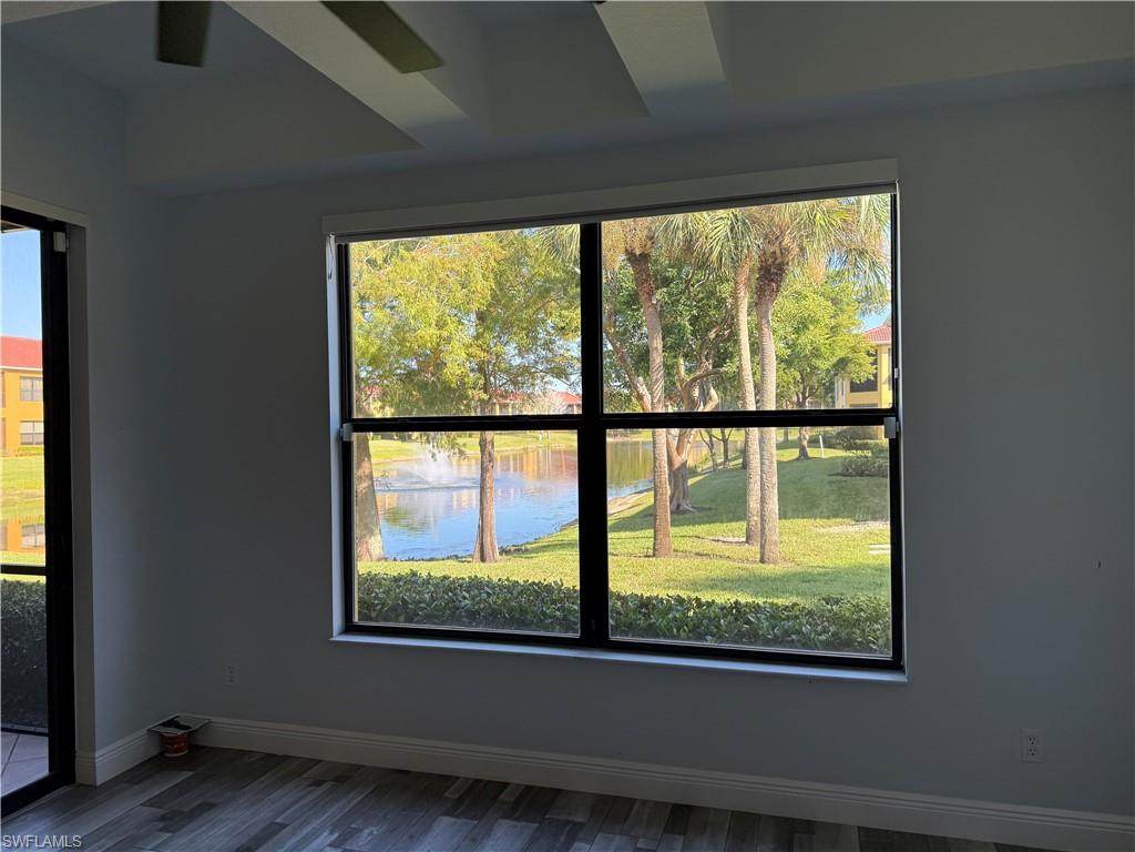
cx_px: 568
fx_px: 787
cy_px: 426
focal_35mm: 24
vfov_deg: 56.8
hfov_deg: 71.6
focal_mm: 6.76
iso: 80
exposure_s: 1/326
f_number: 1.78
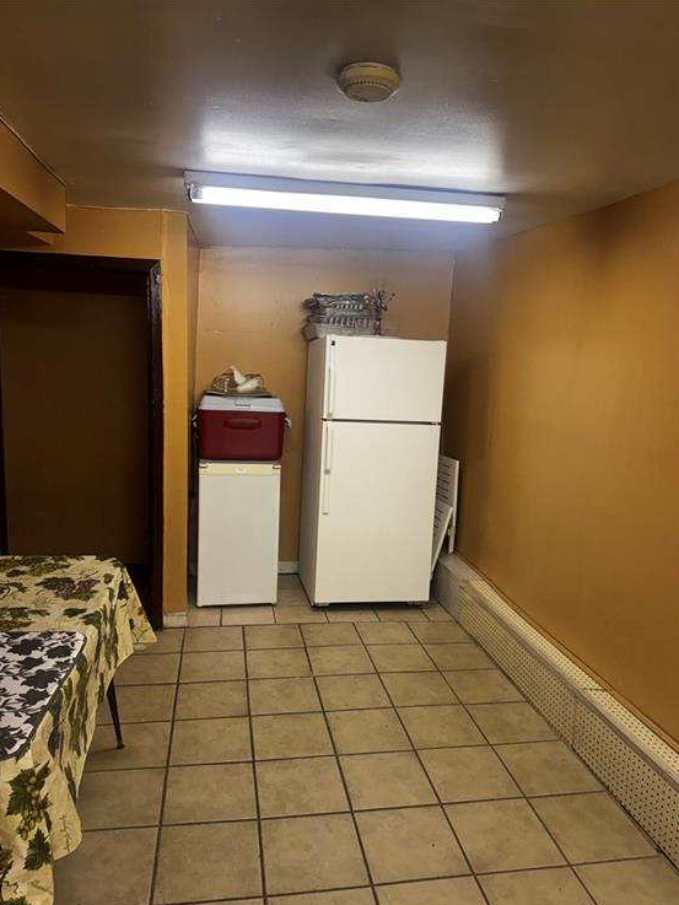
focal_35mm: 25
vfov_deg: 69.4
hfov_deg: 54.9
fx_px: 654
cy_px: 468
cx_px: 340
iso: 320
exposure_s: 1/60
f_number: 1.78
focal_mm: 6.76
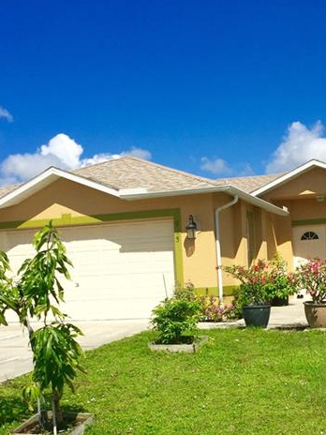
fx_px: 603
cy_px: 340
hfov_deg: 30.0
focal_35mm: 48
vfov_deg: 38.4
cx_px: 223
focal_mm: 4.15
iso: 32
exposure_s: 1/3968
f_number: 2.2
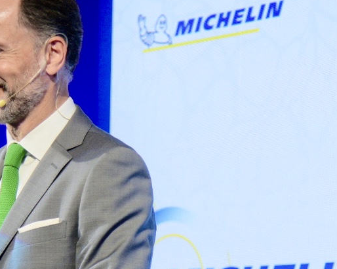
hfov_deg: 8.7
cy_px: 187
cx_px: 178
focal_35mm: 222
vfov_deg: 7.0
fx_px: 2214
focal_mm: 75
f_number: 4
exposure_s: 1/160
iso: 320
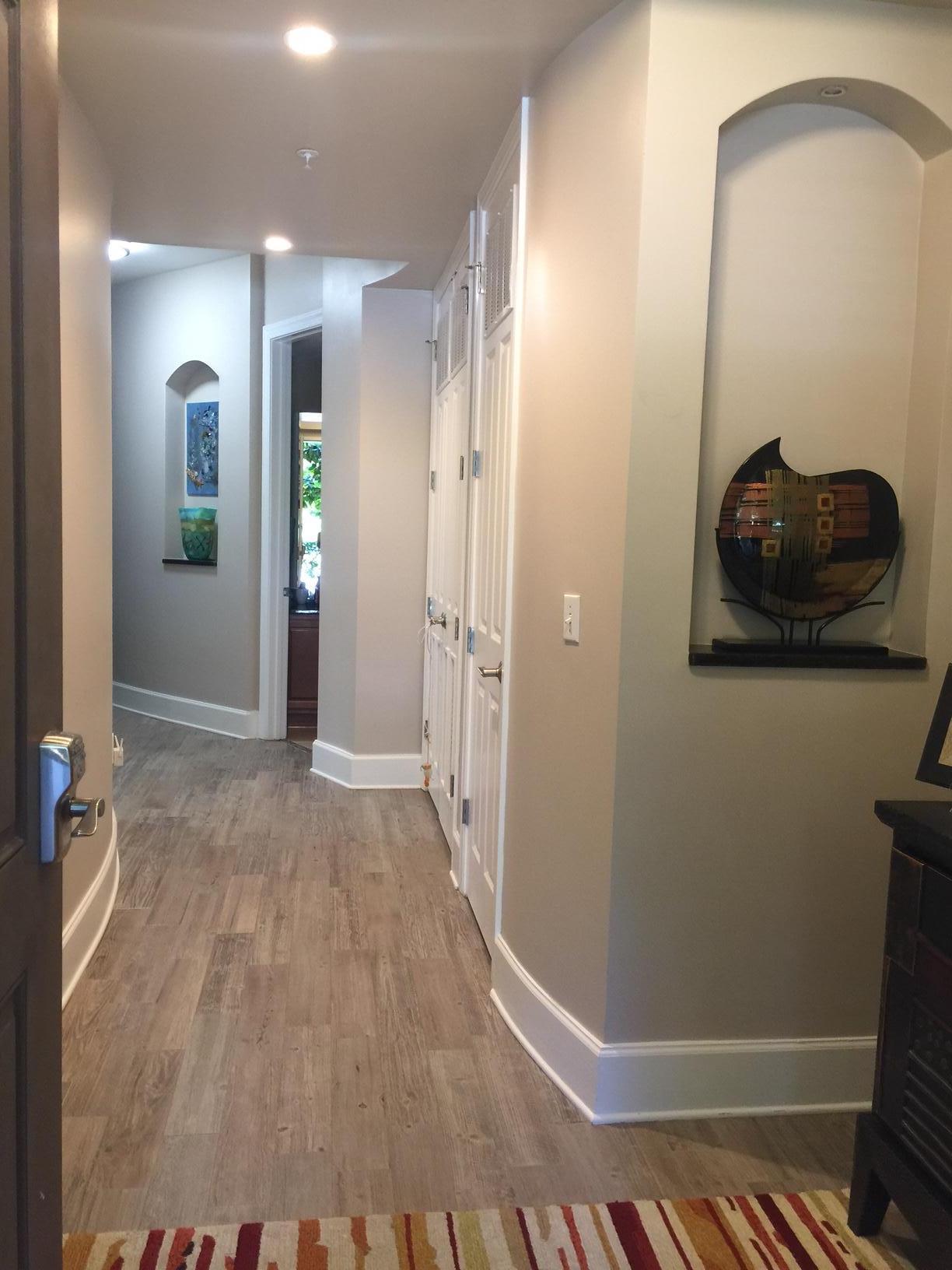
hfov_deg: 48.2
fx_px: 1063
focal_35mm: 29
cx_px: 476
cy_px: 635
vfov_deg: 61.7
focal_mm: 4.15
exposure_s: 1/15
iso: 50
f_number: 2.2
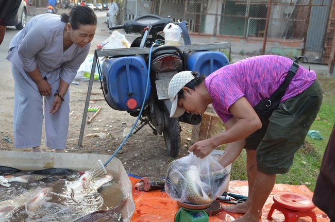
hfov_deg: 38.9
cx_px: 168
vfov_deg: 26.4
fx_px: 474
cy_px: 111
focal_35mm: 51
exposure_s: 1/125
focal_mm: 34
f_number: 5.6
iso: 640
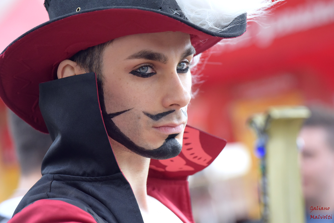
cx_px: 167
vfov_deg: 6.9
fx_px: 1856
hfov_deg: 10.3
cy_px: 112
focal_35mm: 200
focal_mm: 200
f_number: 6.3
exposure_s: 1/1600
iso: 5600
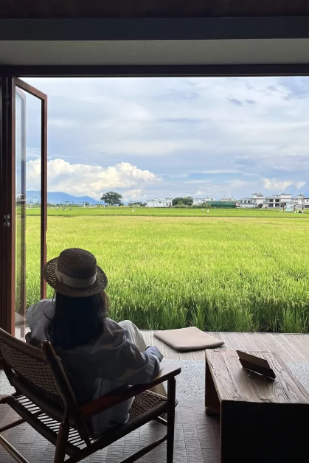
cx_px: 131
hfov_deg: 42.2
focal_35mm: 31
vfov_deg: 60.3
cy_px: 222
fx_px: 399
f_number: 1.6
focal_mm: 5.1
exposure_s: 1/2024
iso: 50
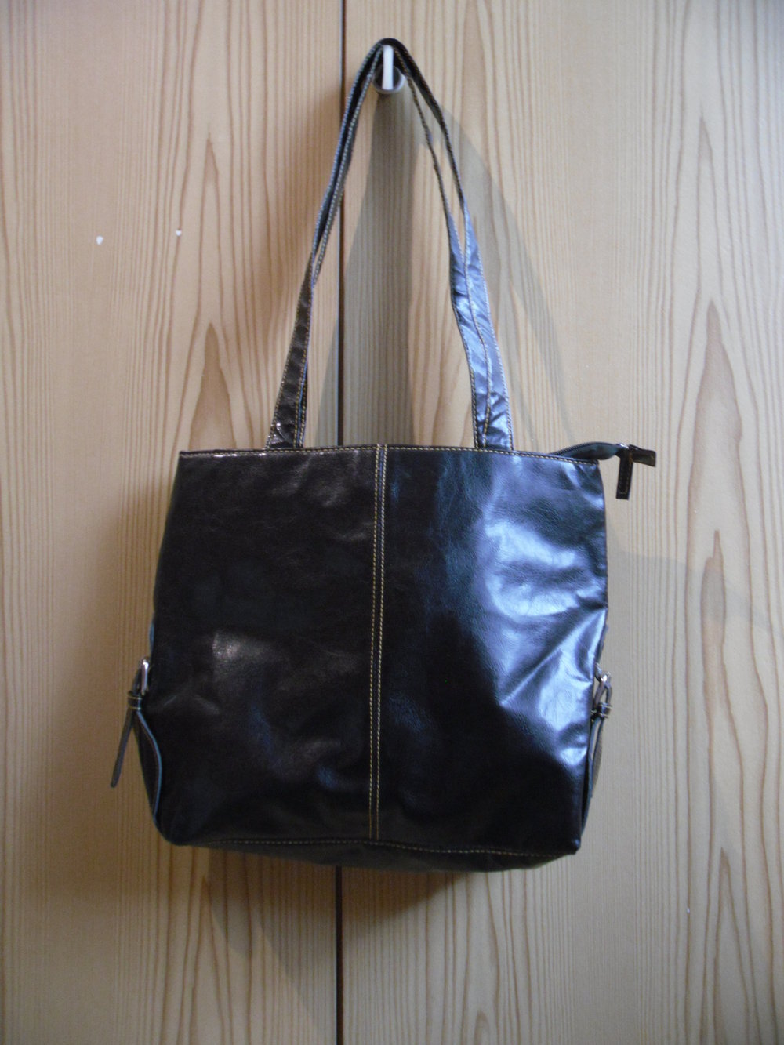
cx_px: 392
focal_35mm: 45
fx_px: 1359
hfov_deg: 32.2
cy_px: 522
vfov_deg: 42.1
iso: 400
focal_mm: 6.3
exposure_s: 1/12
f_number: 3.5
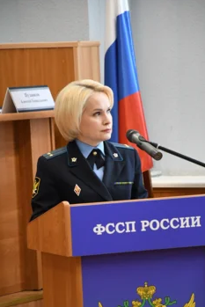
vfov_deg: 8.5
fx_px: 2056
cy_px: 172
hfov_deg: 5.7
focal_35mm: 241
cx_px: 109
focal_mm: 140
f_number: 5.6
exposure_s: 1/125
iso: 3200
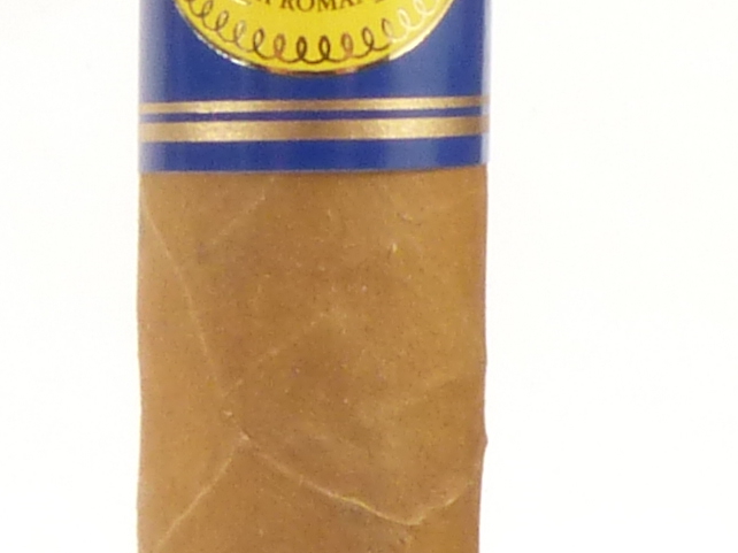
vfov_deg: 7.8
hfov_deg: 10.6
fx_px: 3985
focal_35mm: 187
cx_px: 367
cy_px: 704
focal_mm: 5.4
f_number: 8
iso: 200
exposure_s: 1/50
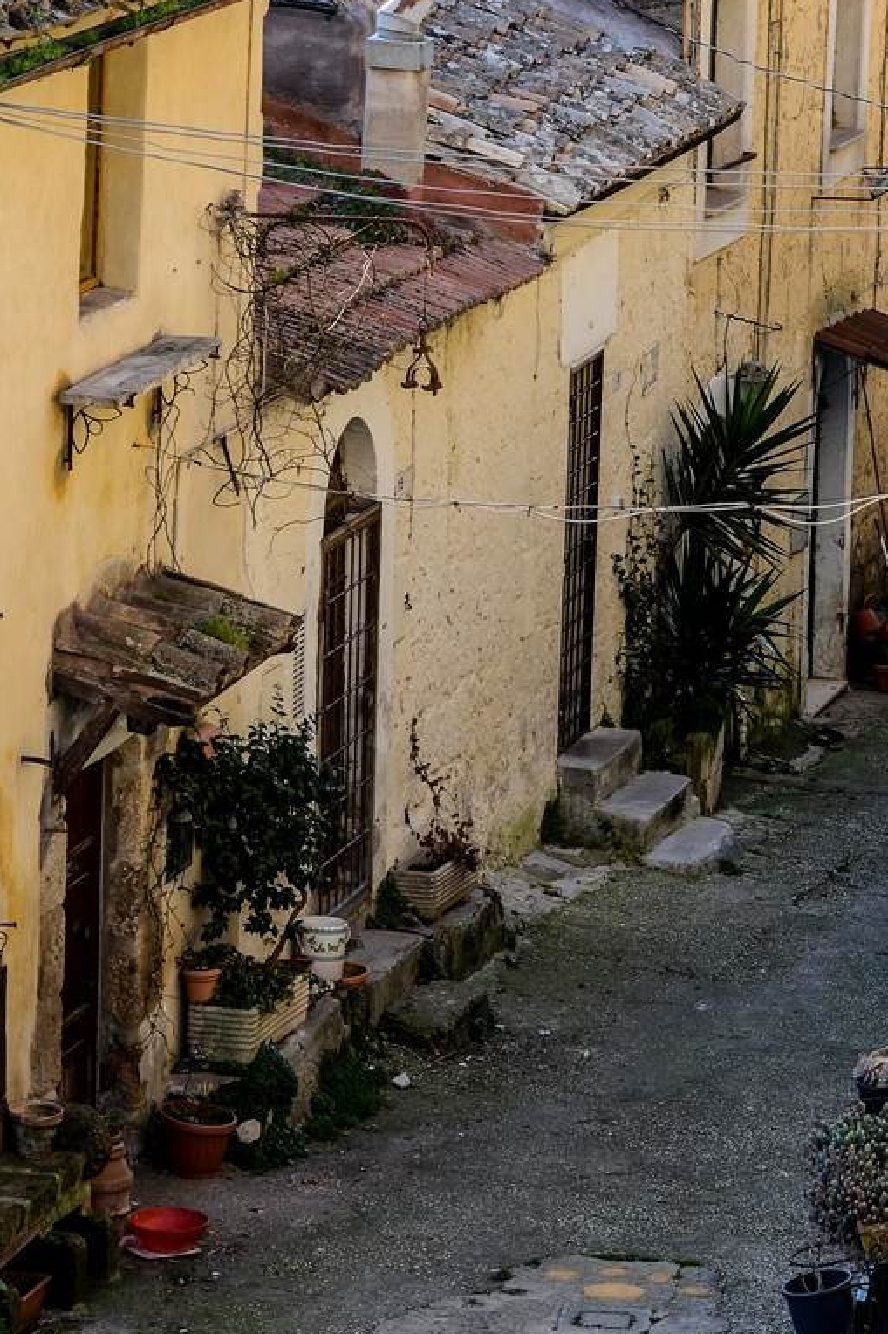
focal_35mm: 165
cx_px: 638
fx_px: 6107
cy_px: 636
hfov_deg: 8.3
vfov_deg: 12.5
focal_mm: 70
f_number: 10
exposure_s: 1/50
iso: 160
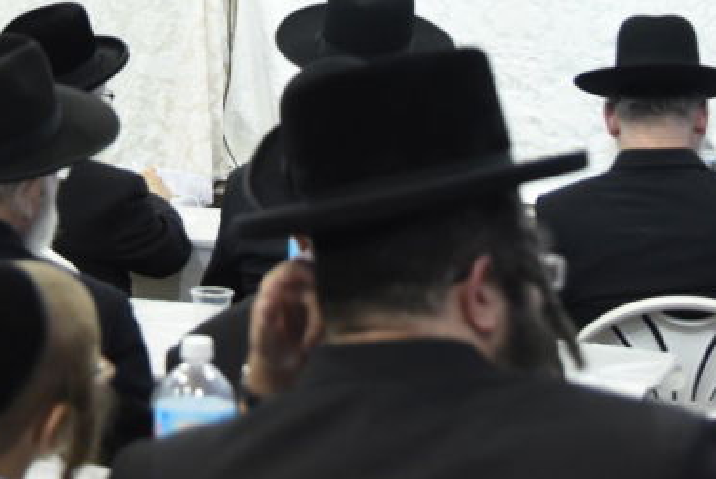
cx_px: 162
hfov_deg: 16.9
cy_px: -130
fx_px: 2389
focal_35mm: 120
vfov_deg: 11.2
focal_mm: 44
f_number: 4
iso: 2500
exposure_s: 1/100
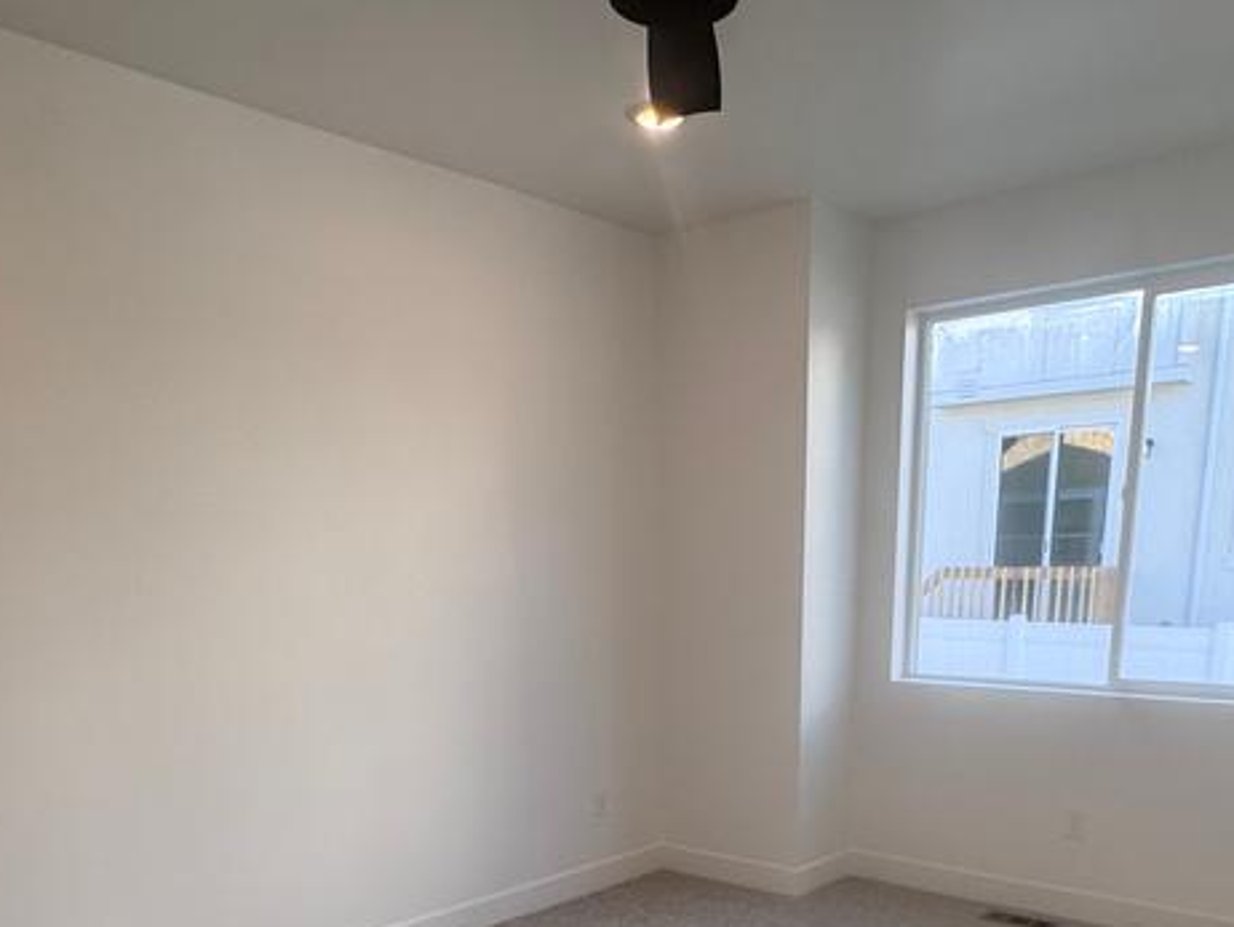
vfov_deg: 41.5
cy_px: 852
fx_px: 1106
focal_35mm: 31
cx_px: 644
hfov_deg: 58.3
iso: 40
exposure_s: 1/141
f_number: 2.2
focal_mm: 2.22
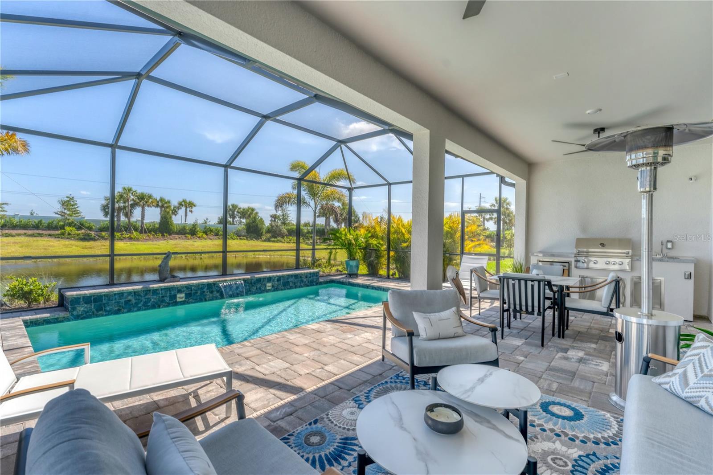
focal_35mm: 16
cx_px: 356
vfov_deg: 73.0
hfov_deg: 96.0
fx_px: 321
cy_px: 238
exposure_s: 1/60
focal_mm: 16.2
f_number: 7.1
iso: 400
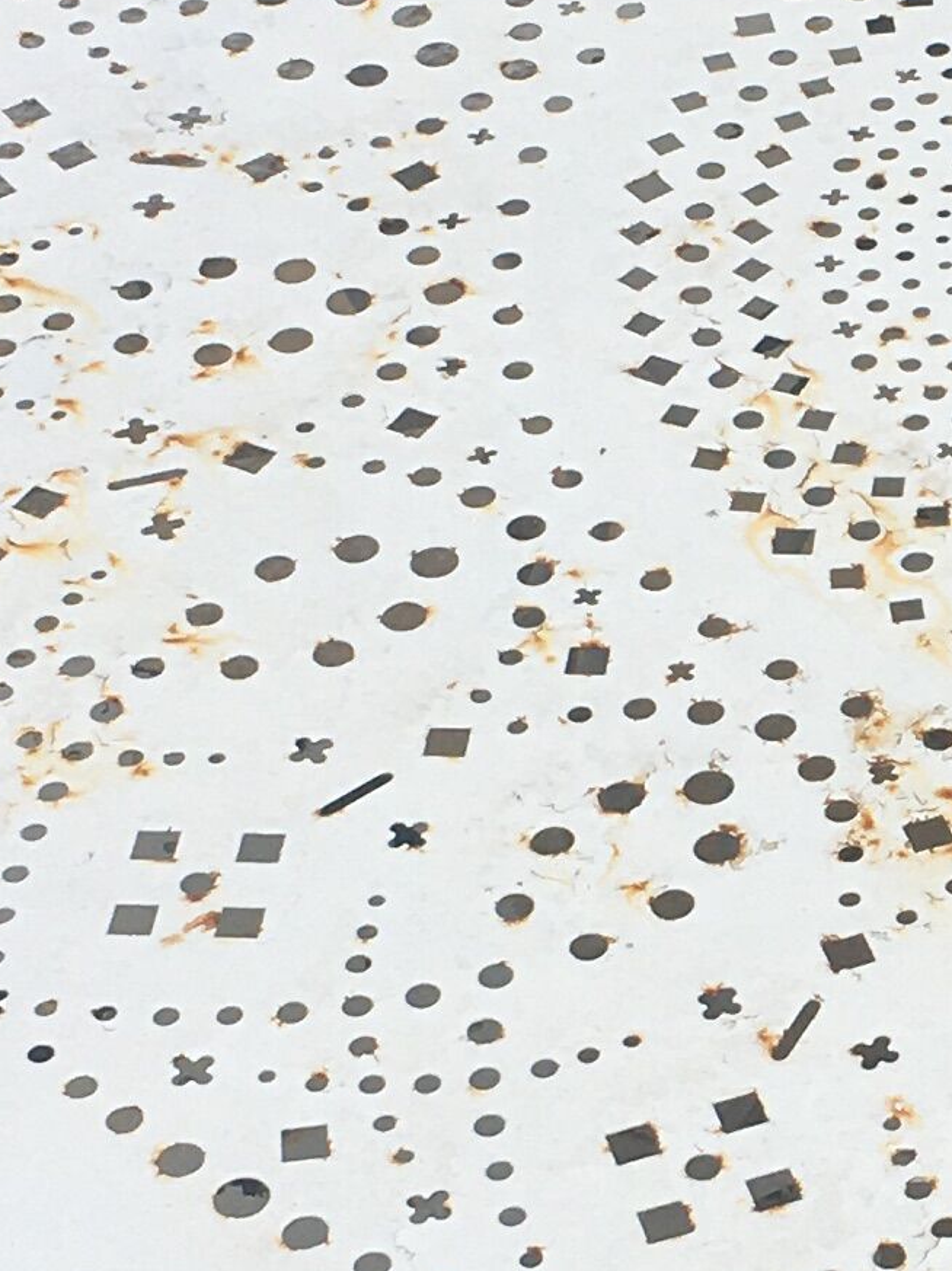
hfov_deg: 10.7
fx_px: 4917
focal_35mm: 134
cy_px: 561
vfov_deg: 14.7
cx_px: 1316
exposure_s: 1/422
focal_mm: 4.15
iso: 25
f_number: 2.2
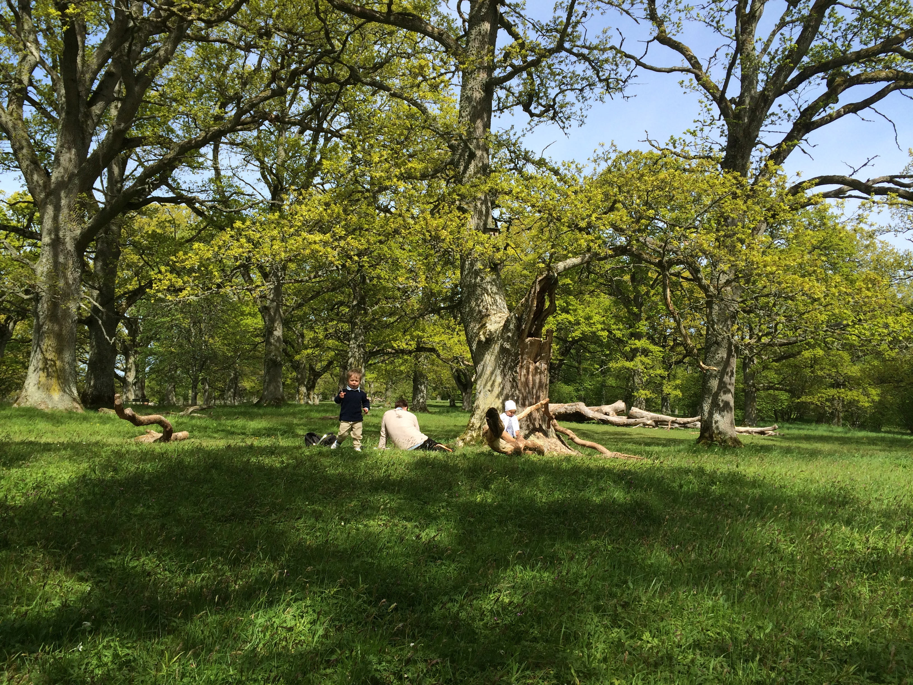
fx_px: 765
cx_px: 456
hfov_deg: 61.7
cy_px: 342
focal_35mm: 29
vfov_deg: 48.2
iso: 32
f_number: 2.2
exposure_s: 1/1325
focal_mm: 4.15
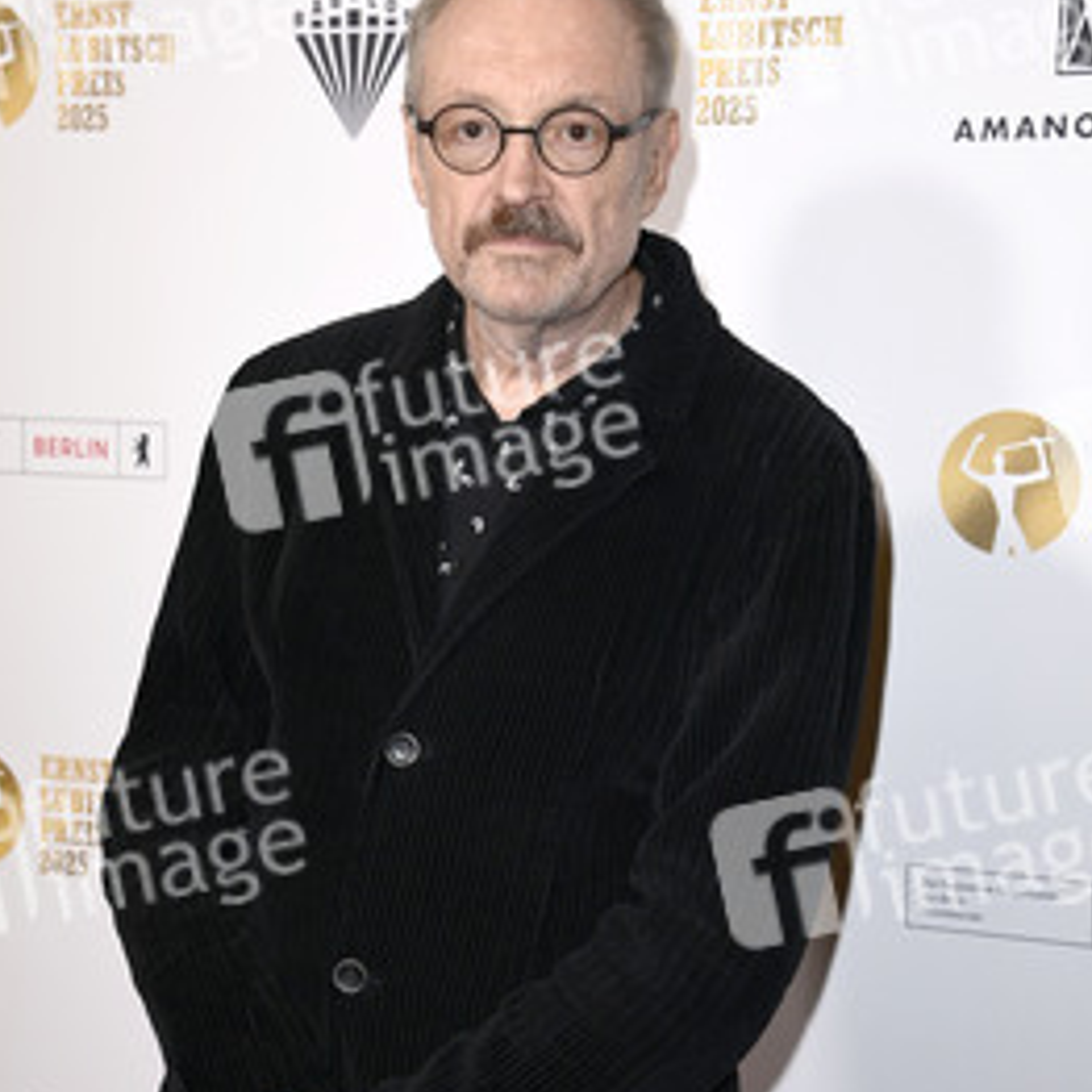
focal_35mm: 88
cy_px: 642
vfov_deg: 19.7
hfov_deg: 19.7
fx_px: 3141
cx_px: 546
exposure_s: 1/250
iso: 2000
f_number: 5.6
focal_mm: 68
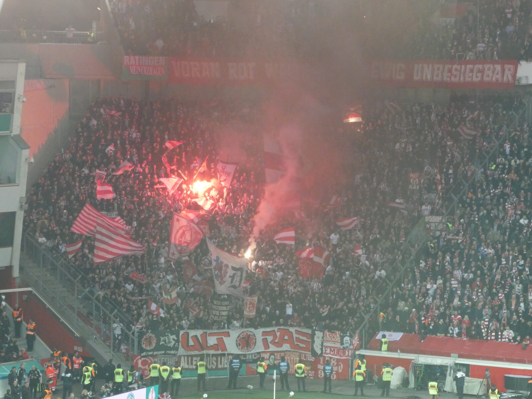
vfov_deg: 10.4
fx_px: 2198
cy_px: 200
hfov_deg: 13.8
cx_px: 266
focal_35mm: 143
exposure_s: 1/80
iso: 800
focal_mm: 25.6
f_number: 5.4
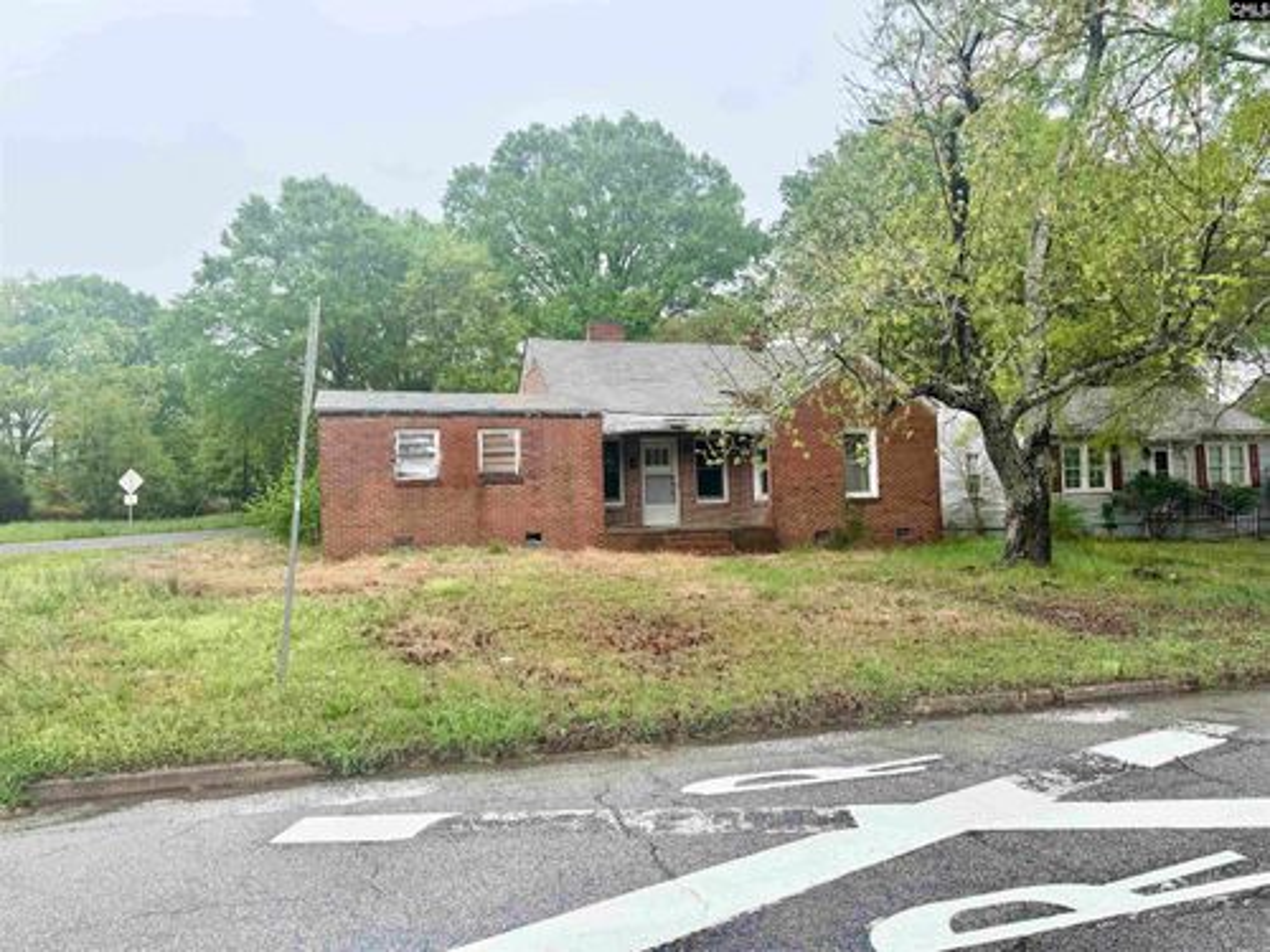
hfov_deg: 71.6
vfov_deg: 56.8
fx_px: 881
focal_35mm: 24
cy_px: 476
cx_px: 635
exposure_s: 1/888
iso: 80
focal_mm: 6.76
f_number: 1.78
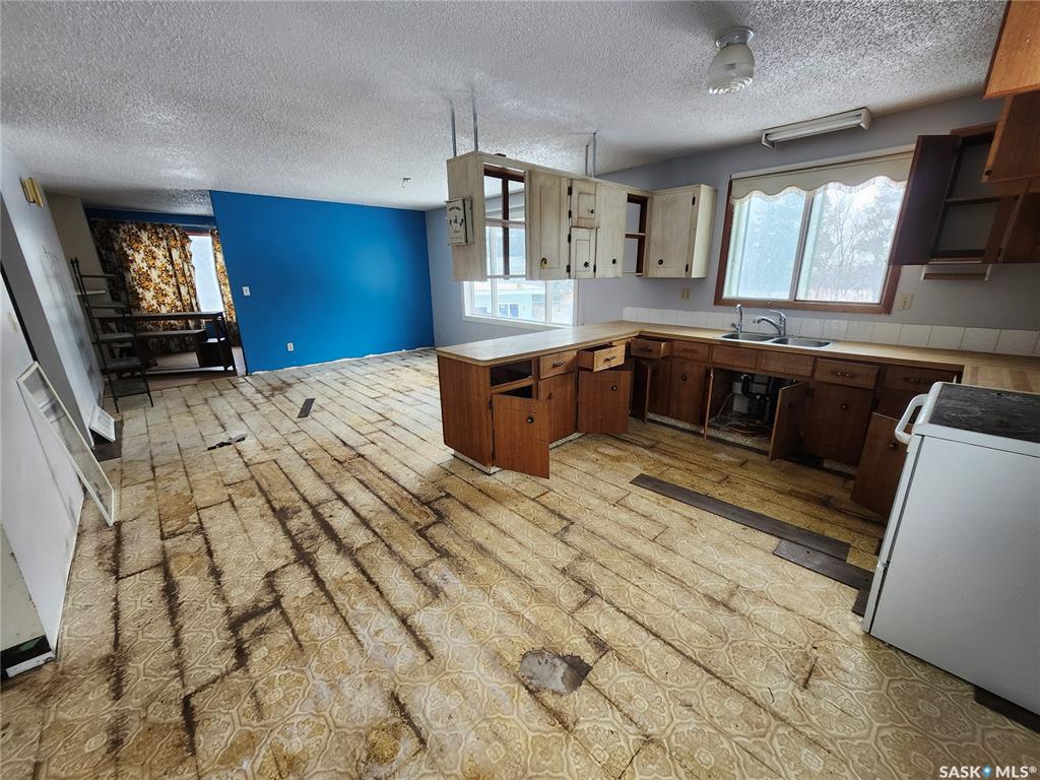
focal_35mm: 13
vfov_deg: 89.9
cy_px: 390
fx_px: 391
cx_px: 520
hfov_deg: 106.2
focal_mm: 1.74
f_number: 2.2
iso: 100
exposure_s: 1/60
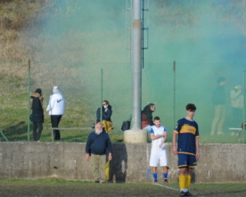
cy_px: 82
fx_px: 1770
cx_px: 207
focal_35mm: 243
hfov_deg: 7.9
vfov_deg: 6.4
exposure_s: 1/500
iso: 200
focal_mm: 70
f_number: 4
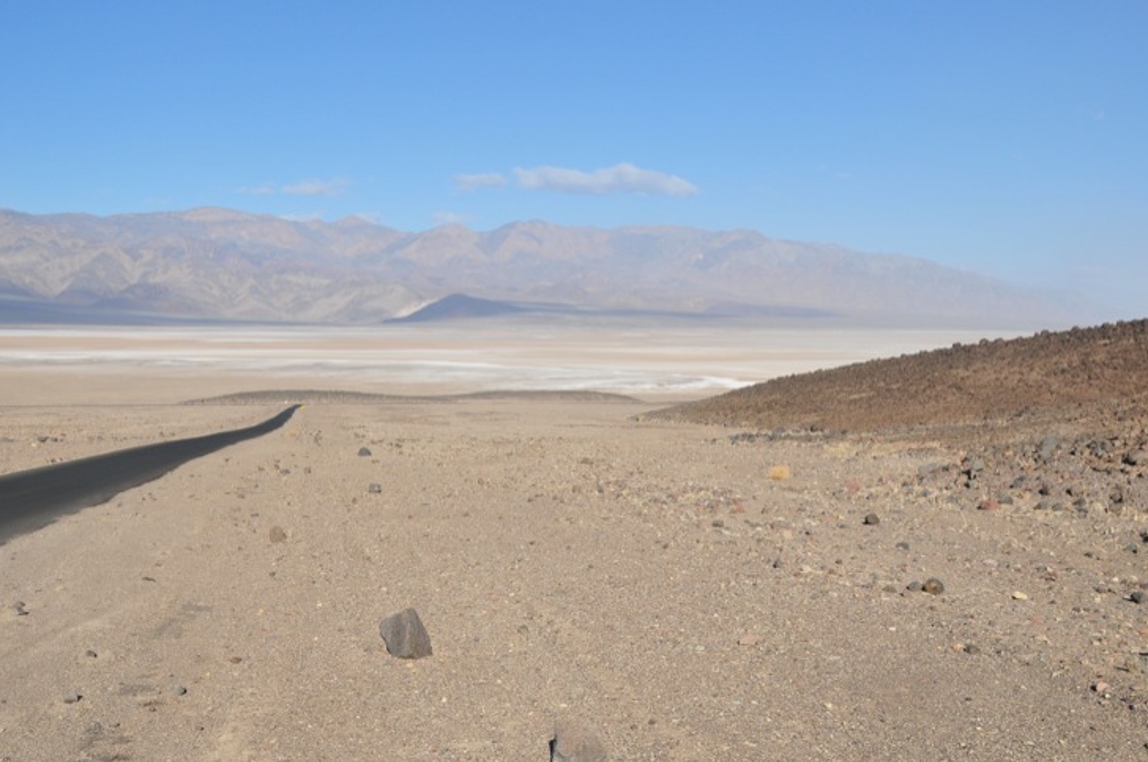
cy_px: 317
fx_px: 1210
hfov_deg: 50.6
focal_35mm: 38
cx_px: 498
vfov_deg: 34.9
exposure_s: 1/400
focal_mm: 18
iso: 200
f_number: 10
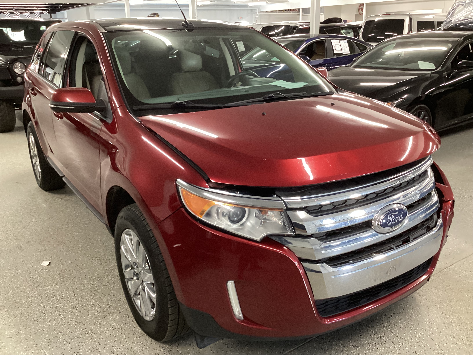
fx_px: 424
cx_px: 236
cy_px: 178
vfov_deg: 45.4
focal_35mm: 31
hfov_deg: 58.4
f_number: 2.4
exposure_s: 1/50
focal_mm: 3.3
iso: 320
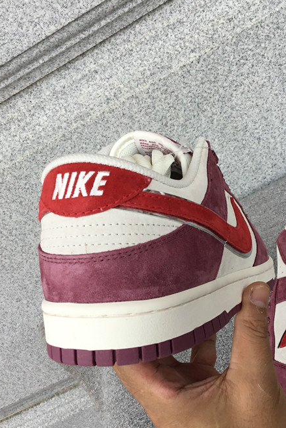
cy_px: 213
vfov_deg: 44.5
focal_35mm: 44
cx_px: 180
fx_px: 524
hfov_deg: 30.4
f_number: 2.4
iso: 25
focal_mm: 3.3
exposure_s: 1/248
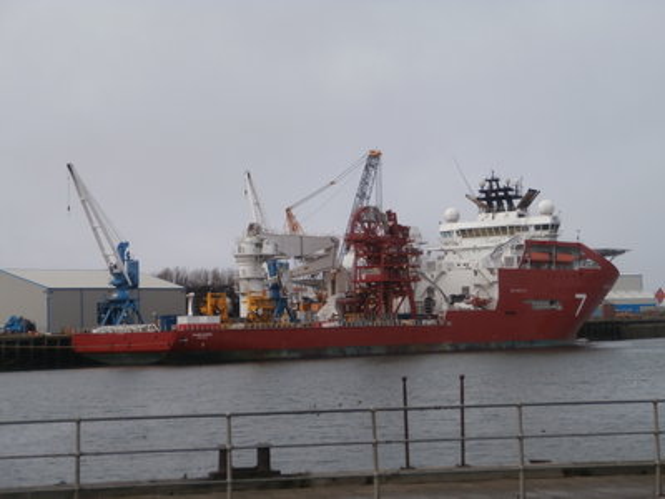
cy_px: 250
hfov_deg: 22.8
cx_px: 332
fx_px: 1652
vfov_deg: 17.2
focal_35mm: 86
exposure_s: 1/400
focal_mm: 15.16
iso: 100
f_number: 5
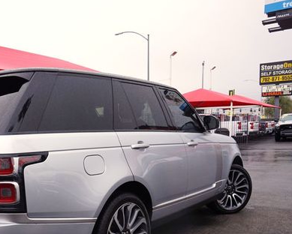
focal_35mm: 37
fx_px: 320
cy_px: 155
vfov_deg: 39.7
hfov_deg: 47.9
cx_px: 89
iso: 100
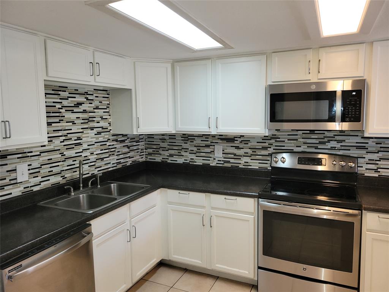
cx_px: 194
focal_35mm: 26
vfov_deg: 53.1
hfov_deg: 67.3
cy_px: 146
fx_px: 292
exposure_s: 1/60
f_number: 1.8
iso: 125
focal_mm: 5.4
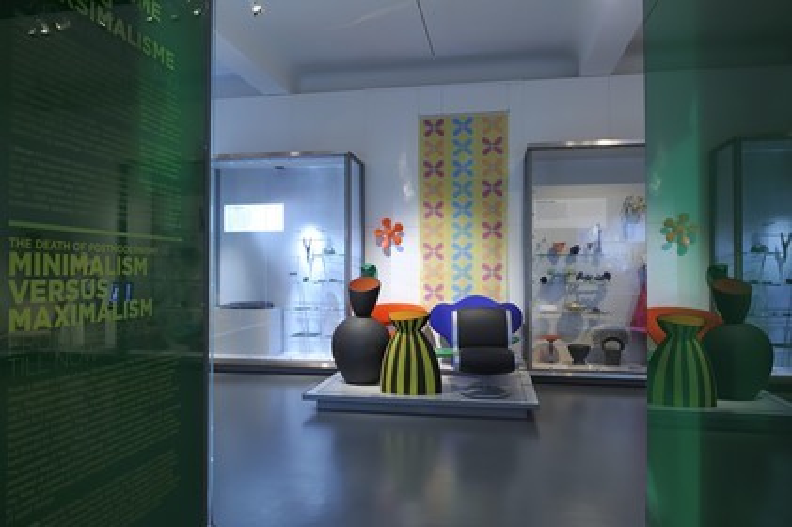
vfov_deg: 53.1
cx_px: 396
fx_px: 528
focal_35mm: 24
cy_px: 264
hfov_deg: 73.8
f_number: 10
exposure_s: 2
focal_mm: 24
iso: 200
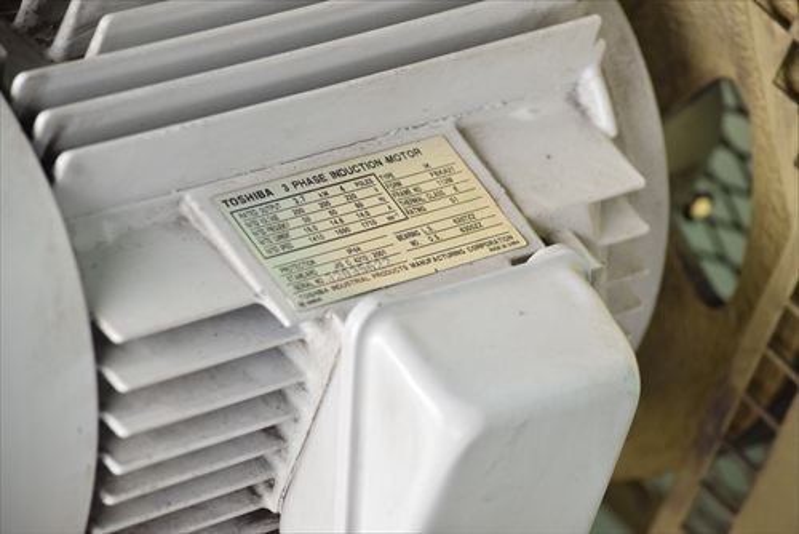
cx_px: 400
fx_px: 3864
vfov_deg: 7.9
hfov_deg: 11.8
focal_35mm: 174
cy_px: 267
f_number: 6.3
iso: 1250
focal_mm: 116
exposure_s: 1/640
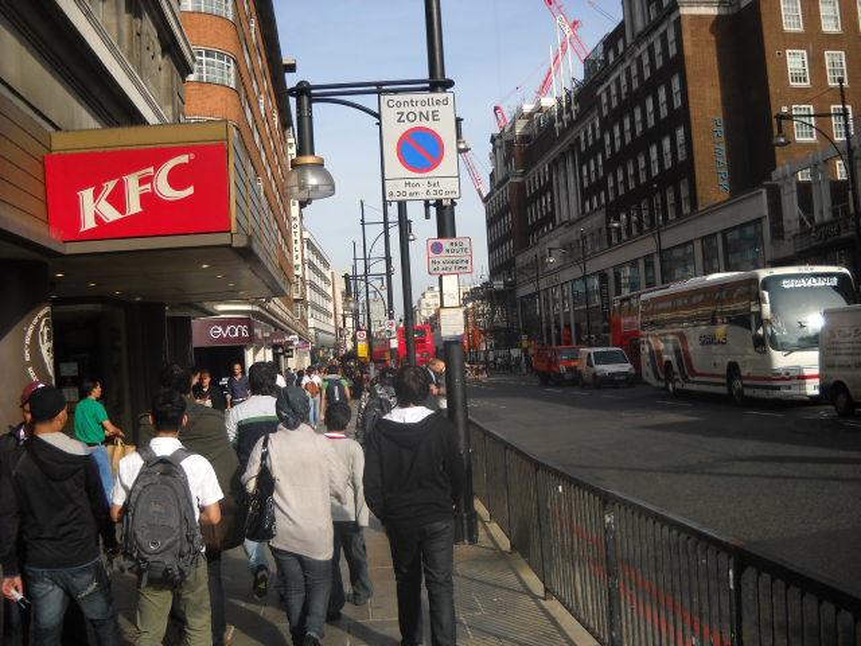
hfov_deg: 45.8
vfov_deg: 35.1
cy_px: 323
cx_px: 430
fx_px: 1020
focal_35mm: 41
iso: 64
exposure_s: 1/272
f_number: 5.5
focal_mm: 6.72
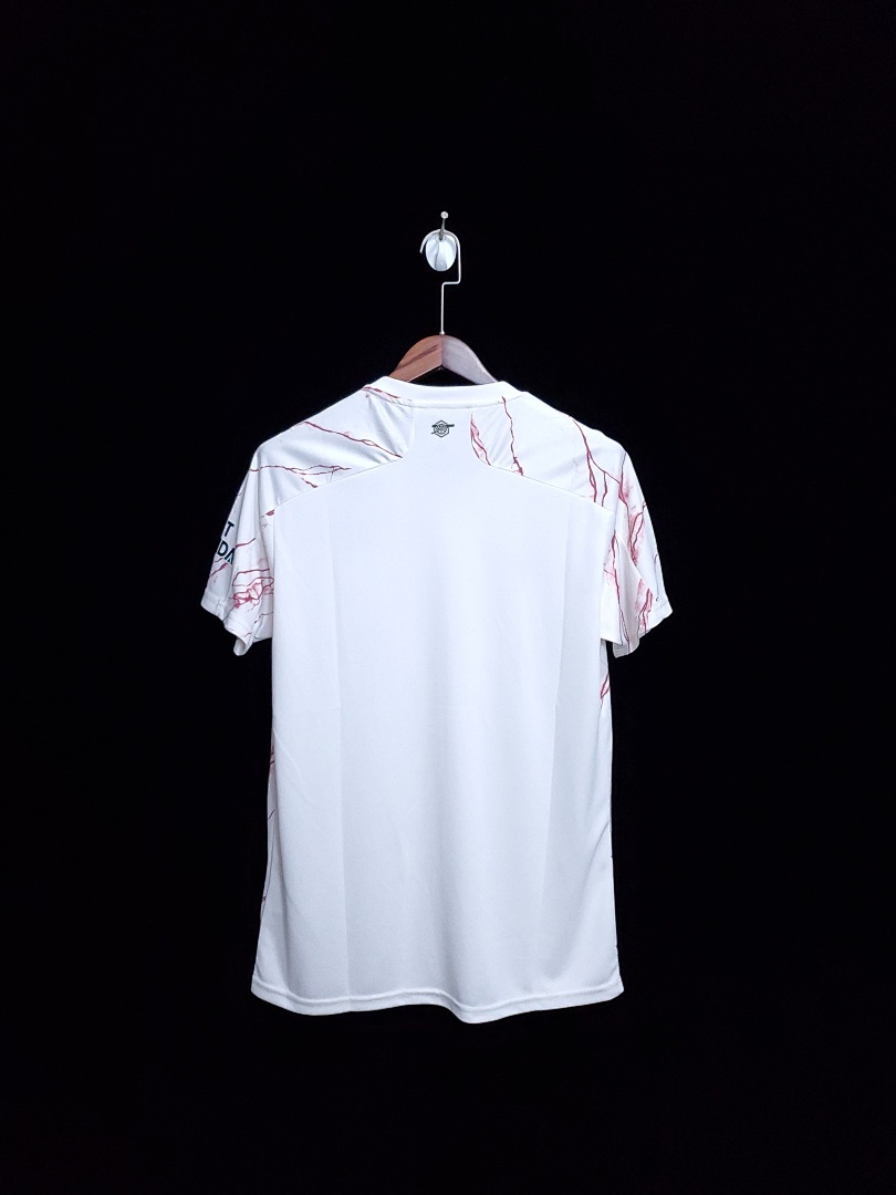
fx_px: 897
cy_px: 598
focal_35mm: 26
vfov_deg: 67.3
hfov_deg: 53.1
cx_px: 448
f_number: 1.5
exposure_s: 1/45
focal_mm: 4.3
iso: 640
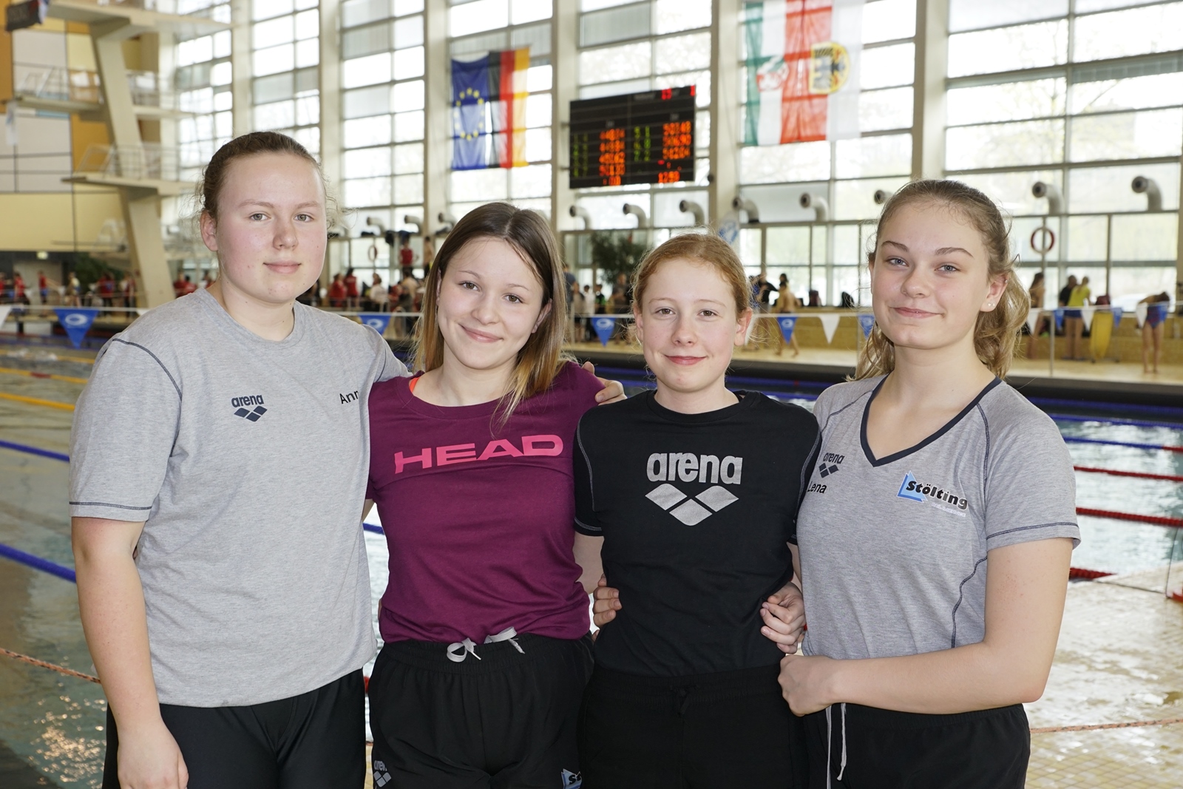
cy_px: 394
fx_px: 1479
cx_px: 592
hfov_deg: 43.6
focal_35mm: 45
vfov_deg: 29.9
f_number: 4.5
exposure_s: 1/80
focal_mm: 30
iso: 400
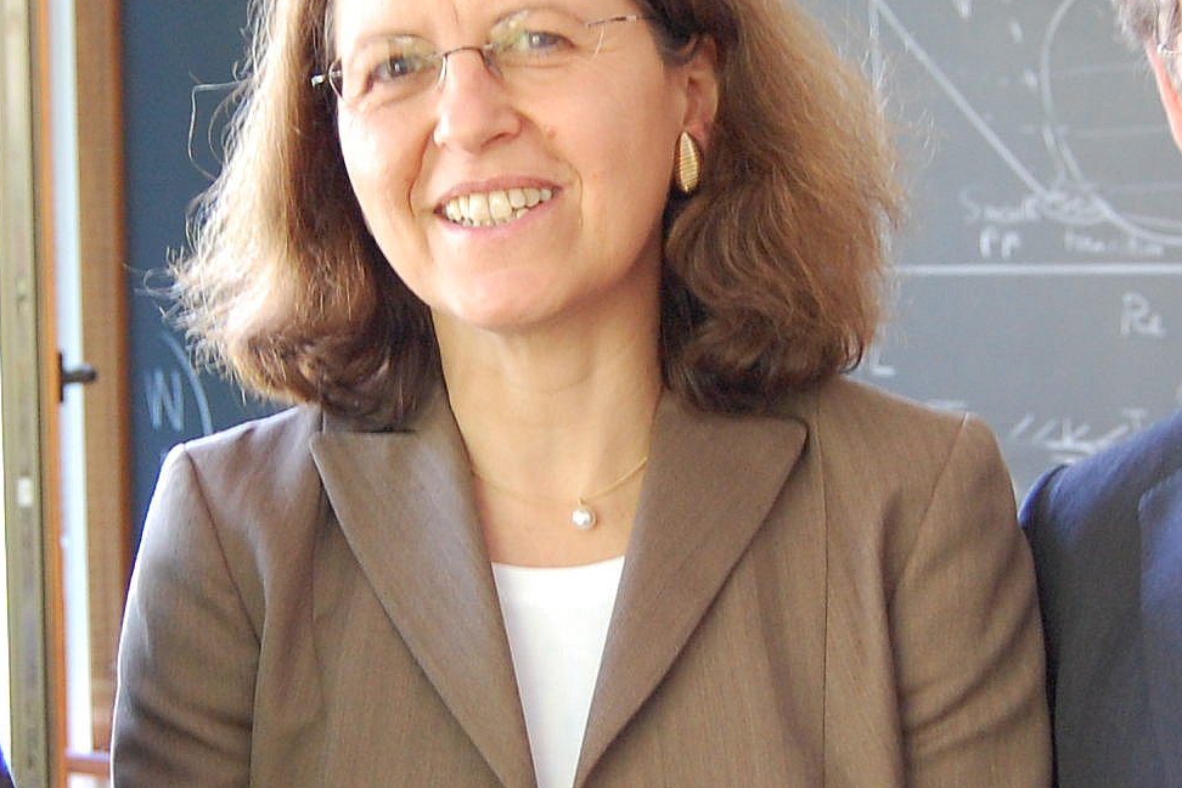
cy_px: 462
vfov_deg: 13.4
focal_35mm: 102
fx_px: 3349
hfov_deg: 20.0
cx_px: 500
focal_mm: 22
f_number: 3.8
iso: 800
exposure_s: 1/20
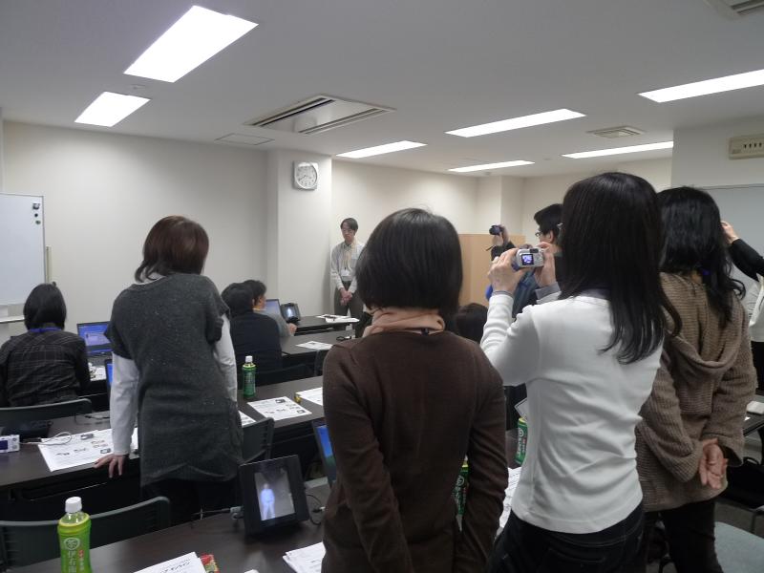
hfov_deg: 71.6
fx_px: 530
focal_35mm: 24
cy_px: 286
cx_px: 382
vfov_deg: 56.8
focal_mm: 5.1
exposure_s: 1/30
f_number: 2.2
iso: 160
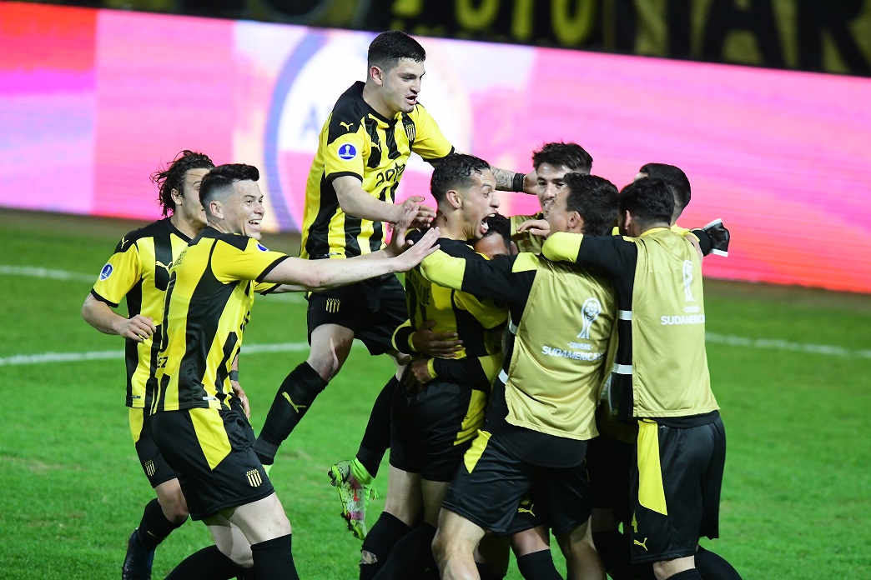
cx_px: 436
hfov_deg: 3.4
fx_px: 14516
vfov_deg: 2.3
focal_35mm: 600
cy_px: 290
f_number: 4
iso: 4000
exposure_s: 1/800
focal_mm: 400
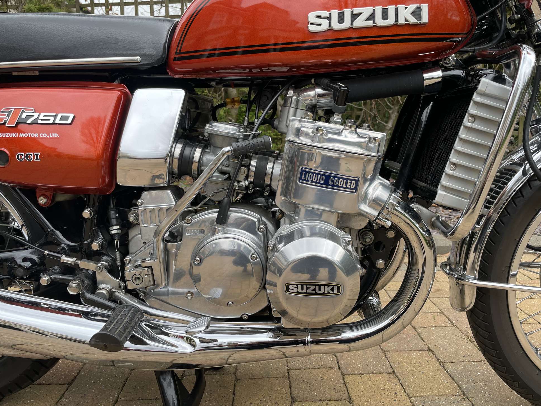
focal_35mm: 27
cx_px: 279
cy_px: 200
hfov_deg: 65.3
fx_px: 422
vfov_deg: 51.3
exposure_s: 1/491
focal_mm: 4.2
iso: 32
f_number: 1.6
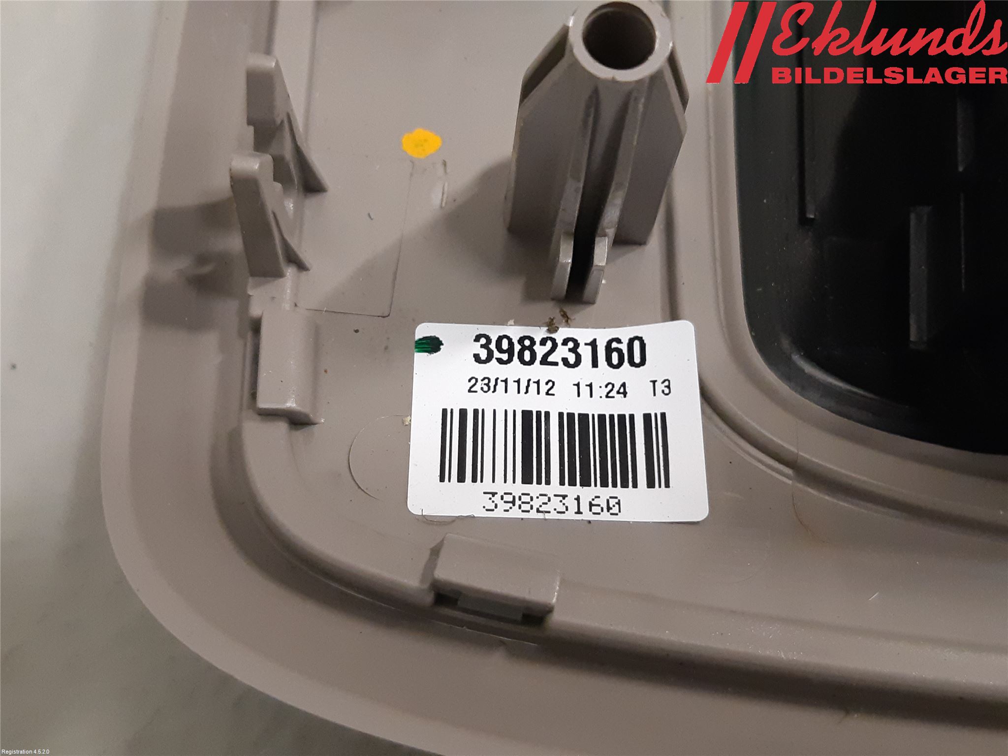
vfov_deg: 53.1
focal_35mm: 26
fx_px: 757
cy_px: 378
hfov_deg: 67.3
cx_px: 504
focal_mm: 3.93
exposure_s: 1/50
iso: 320
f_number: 1.7
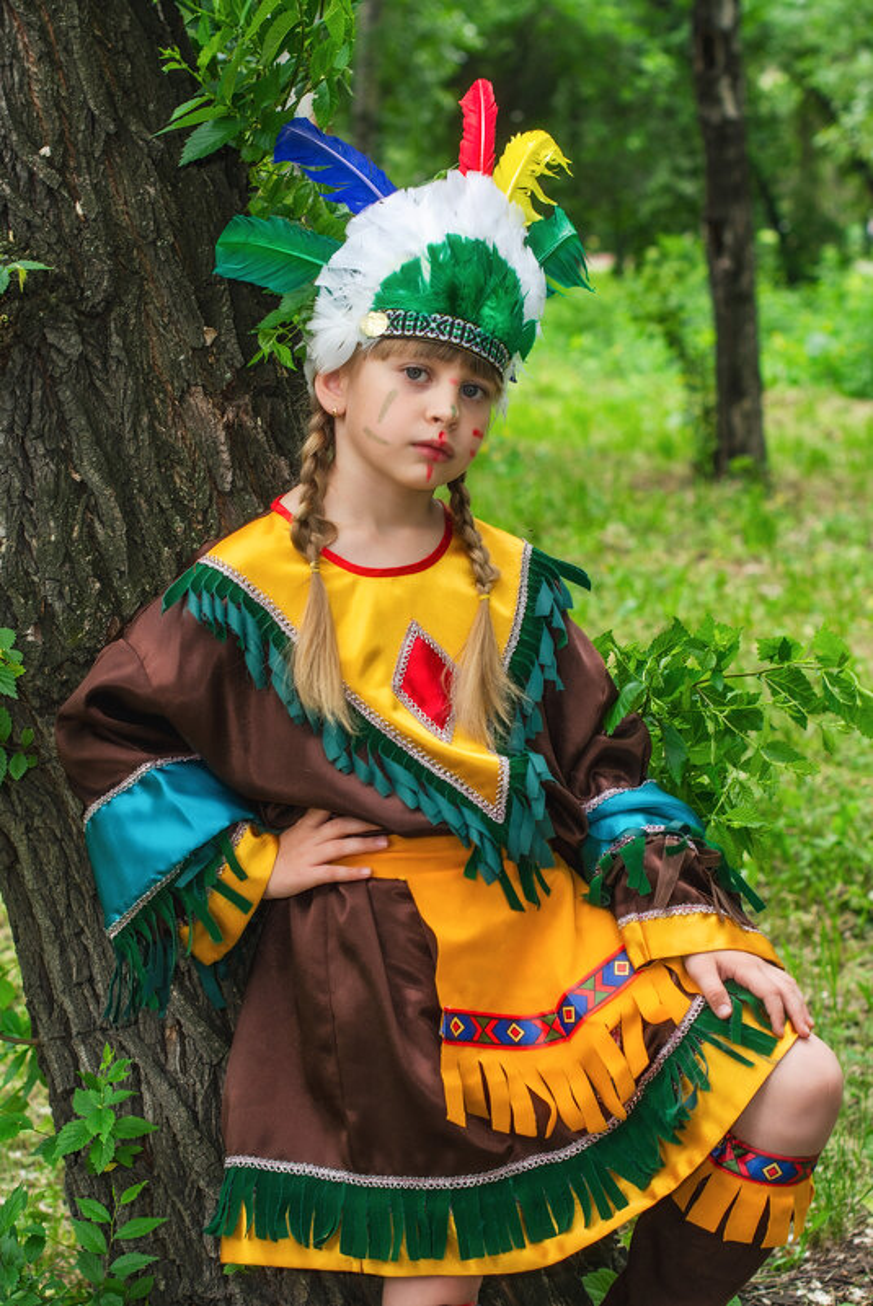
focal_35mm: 75
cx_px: 436
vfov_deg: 27.0
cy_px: 653
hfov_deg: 18.2
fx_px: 2724
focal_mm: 50
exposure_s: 1/160
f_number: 4.5
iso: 160
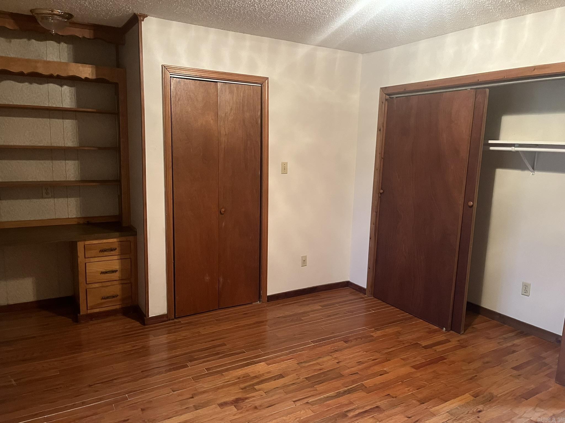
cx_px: 282
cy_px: 212
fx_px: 424
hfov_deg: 67.3
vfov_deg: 53.1
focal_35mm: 26
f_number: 1.6
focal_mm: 5.1
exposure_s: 1/40
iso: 640
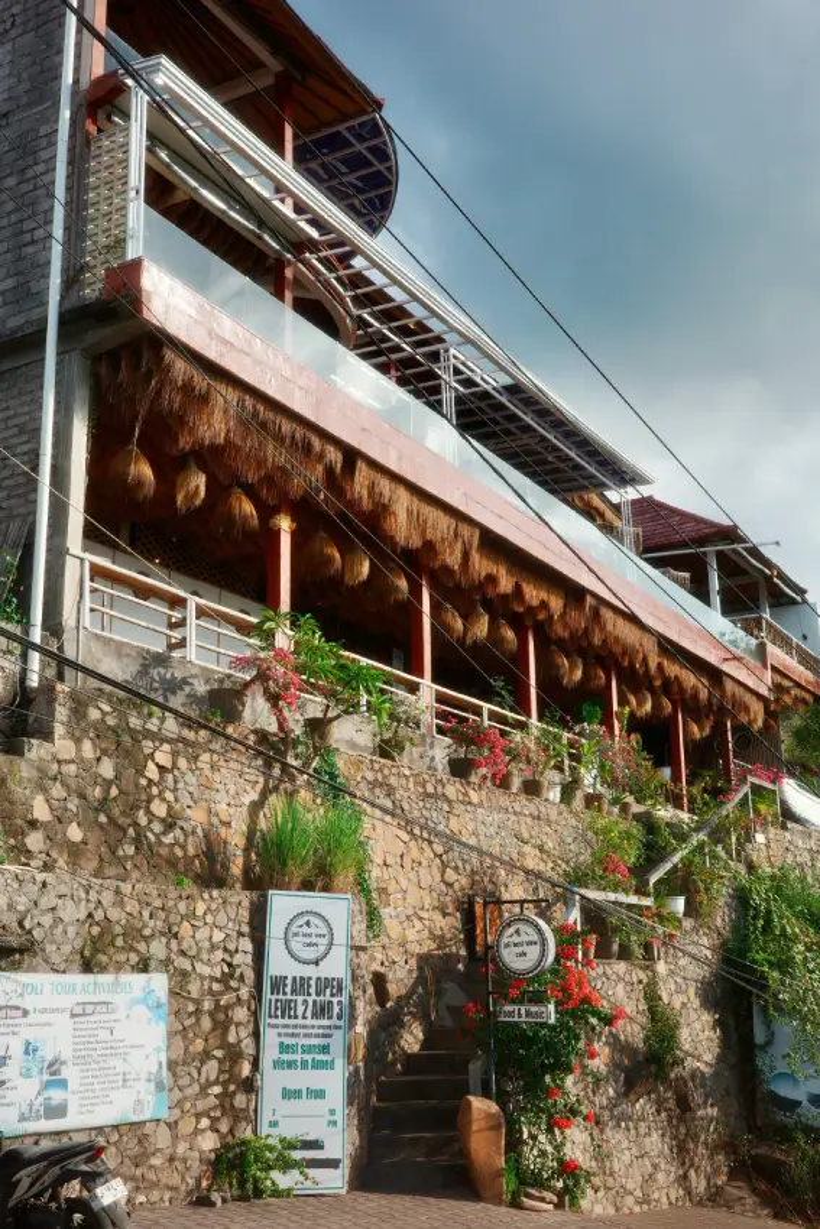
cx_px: 410
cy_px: 614
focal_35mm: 40
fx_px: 1366
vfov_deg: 48.5
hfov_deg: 33.4
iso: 200
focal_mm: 26
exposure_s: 1/500
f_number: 5.6
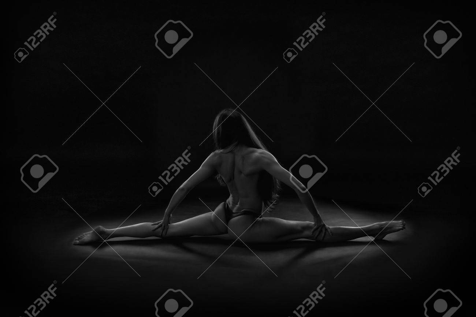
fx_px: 370
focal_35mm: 28
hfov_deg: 65.5
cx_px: 238
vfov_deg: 46.4
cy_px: 158
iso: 200
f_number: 8
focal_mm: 28
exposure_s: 1/100
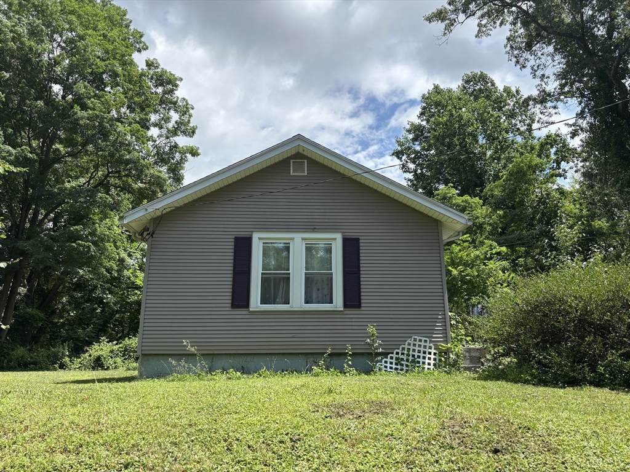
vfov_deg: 53.1
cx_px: 315
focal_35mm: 26
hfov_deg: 67.3
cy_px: 236
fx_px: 473
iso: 50
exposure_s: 1/2451
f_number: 1.6
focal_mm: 5.96
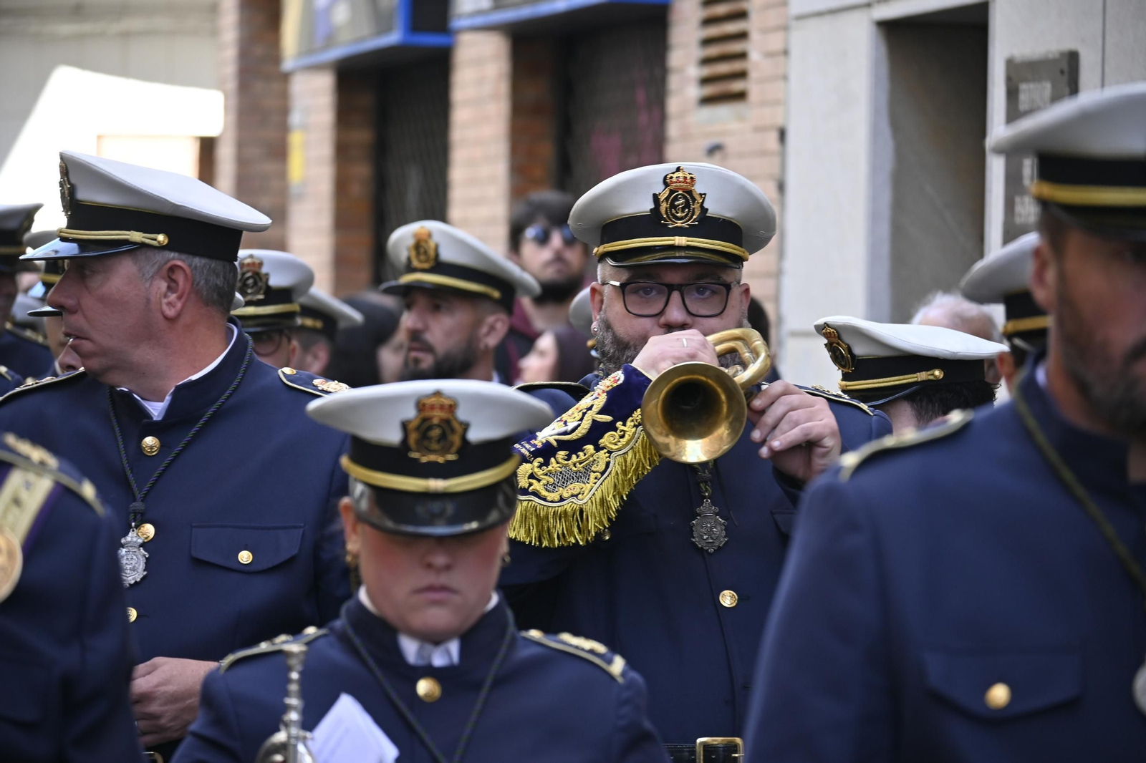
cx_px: 573
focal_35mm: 225
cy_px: 382
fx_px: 7161
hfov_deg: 9.2
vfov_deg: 6.1
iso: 400
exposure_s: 1/200
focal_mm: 150
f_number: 5.3
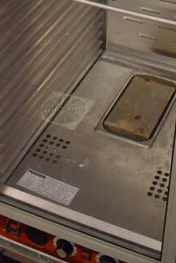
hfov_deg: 17.5
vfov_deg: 22.9
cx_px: 118
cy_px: -85
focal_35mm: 78
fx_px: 571
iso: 1400
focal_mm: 18
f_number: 3.5
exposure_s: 1/125
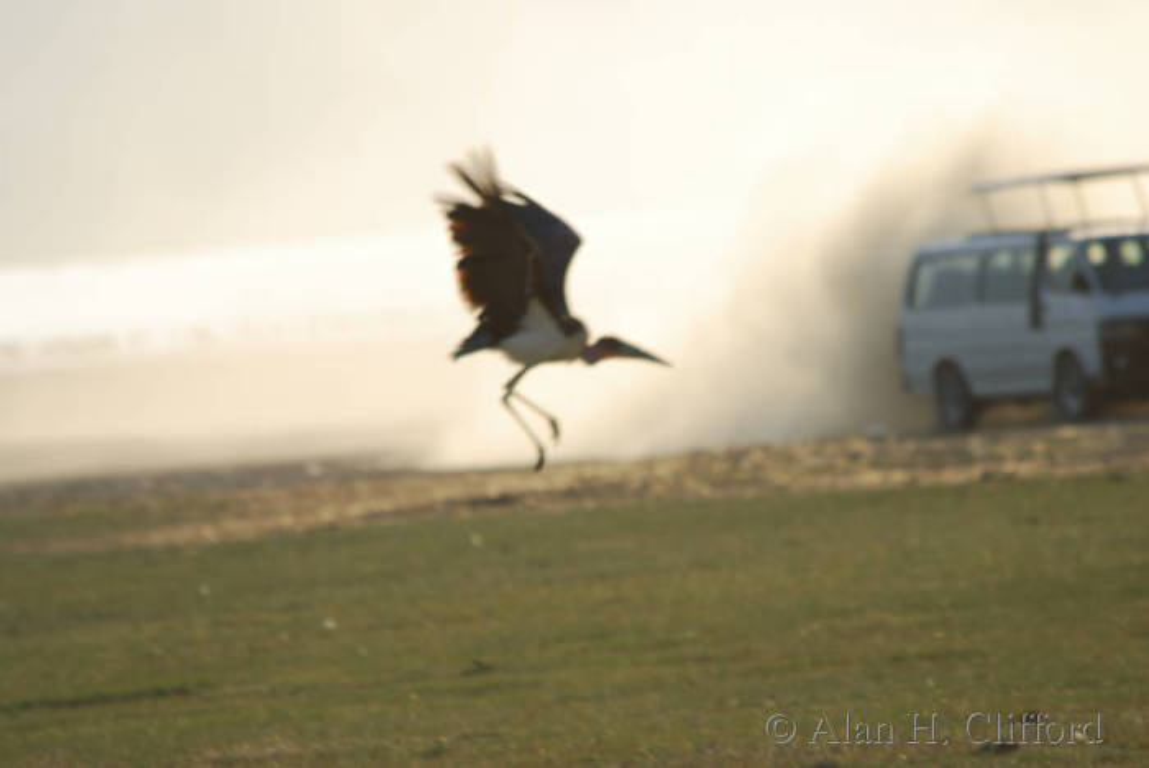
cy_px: 384
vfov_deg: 2.3
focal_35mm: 600
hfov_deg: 3.4
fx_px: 19165
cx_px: 574
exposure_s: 1/320
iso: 110
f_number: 5.6
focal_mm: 400
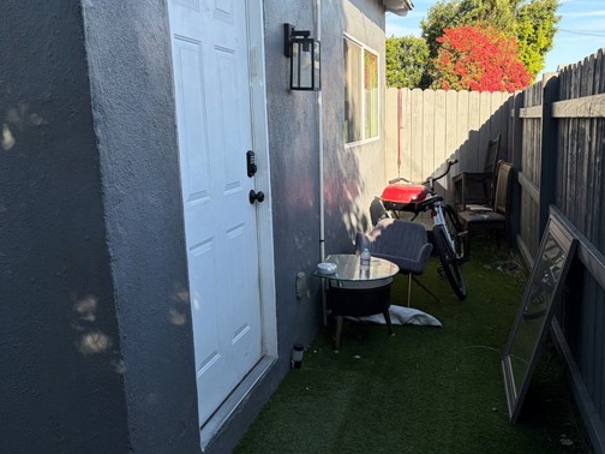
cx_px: 358
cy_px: 228
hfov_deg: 55.0
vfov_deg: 42.9
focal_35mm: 33
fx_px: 577
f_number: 1.6
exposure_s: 1/1393
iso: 50
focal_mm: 5.96
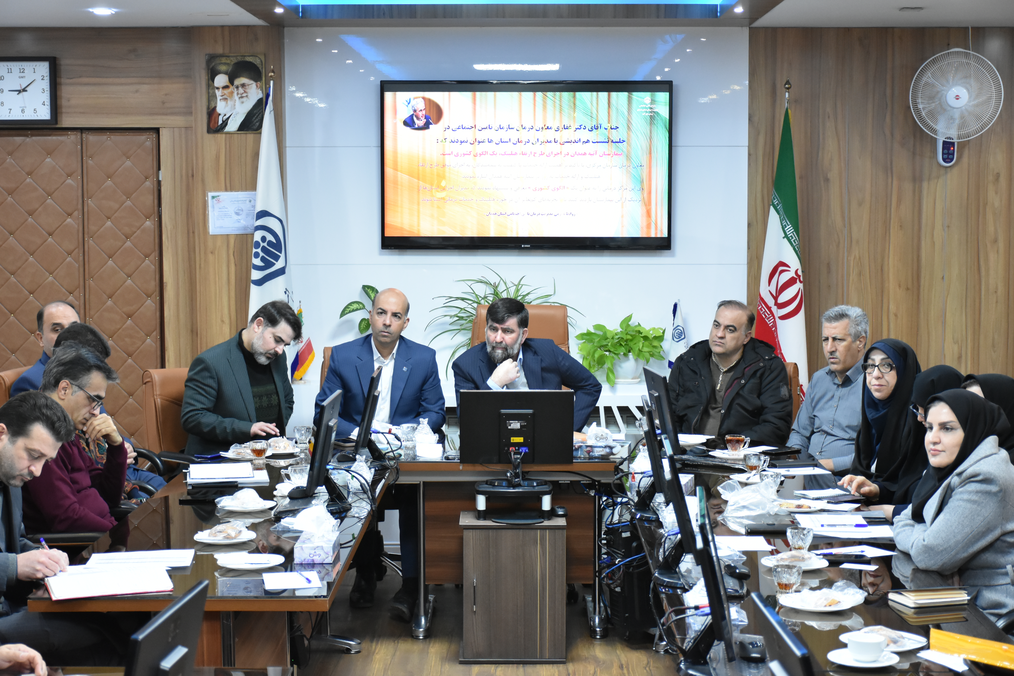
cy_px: 338
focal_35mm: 68
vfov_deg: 20.2
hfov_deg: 29.9
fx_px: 1901
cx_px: 507
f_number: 4.5
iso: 2200
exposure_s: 1/60
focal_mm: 45
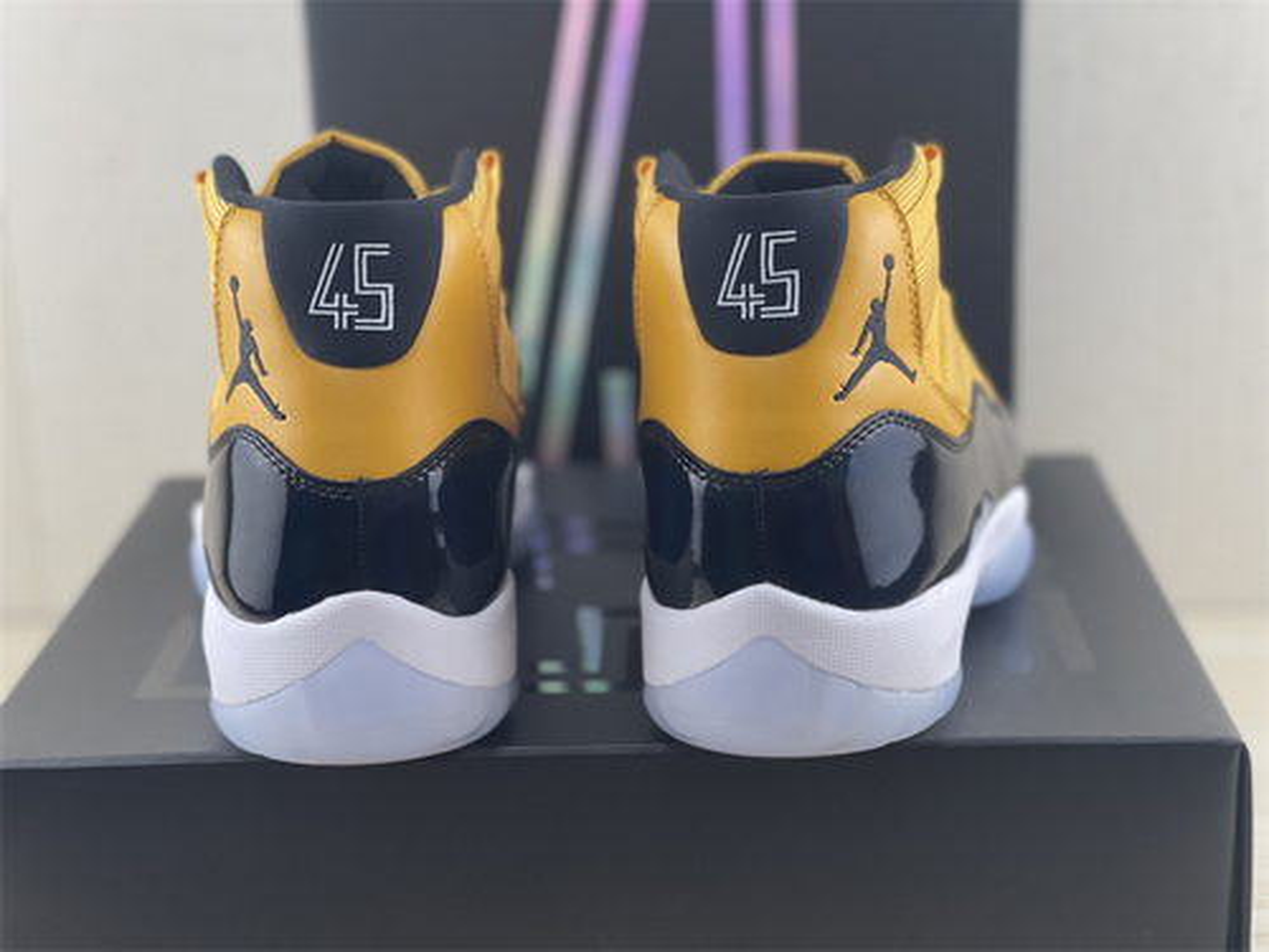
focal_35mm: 64
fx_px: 2346
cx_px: 634
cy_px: 476
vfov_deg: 22.9
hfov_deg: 30.3
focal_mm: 7.5
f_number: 2.2
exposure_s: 1/100
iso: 200
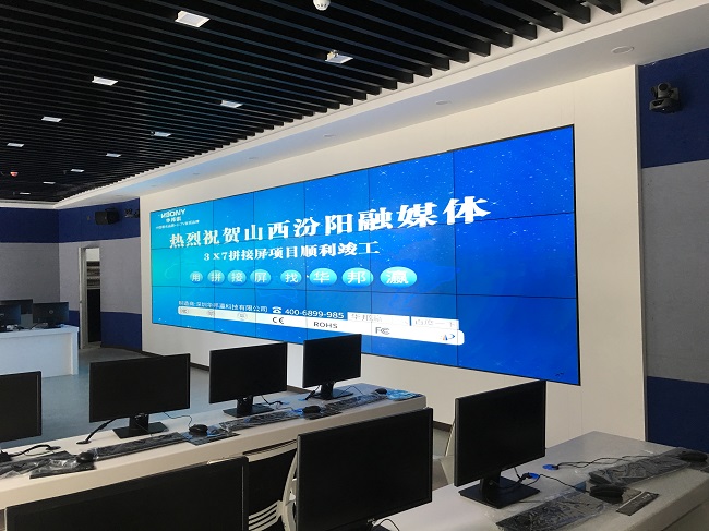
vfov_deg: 48.2
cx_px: 354
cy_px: 266
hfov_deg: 61.7
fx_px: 594
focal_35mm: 29
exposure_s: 1/33
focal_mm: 4.15
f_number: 2.2
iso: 64
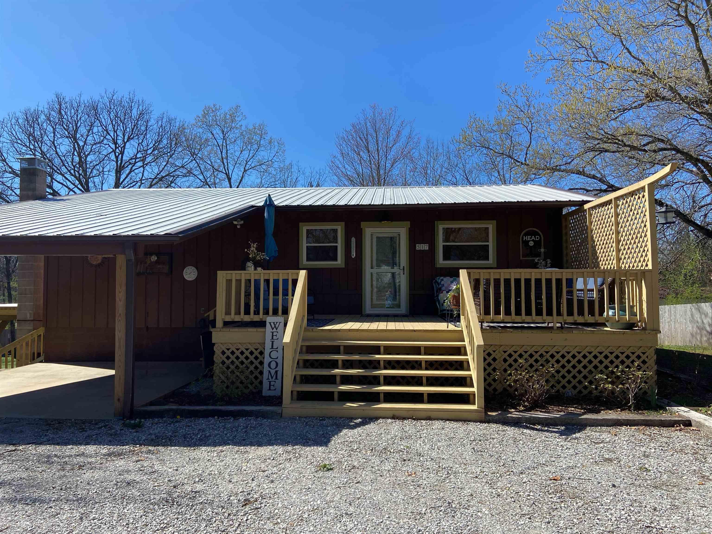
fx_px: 535
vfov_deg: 53.1
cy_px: 267
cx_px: 356
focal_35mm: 26
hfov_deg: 67.3
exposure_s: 1/2625
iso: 32
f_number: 1.8
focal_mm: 4.25
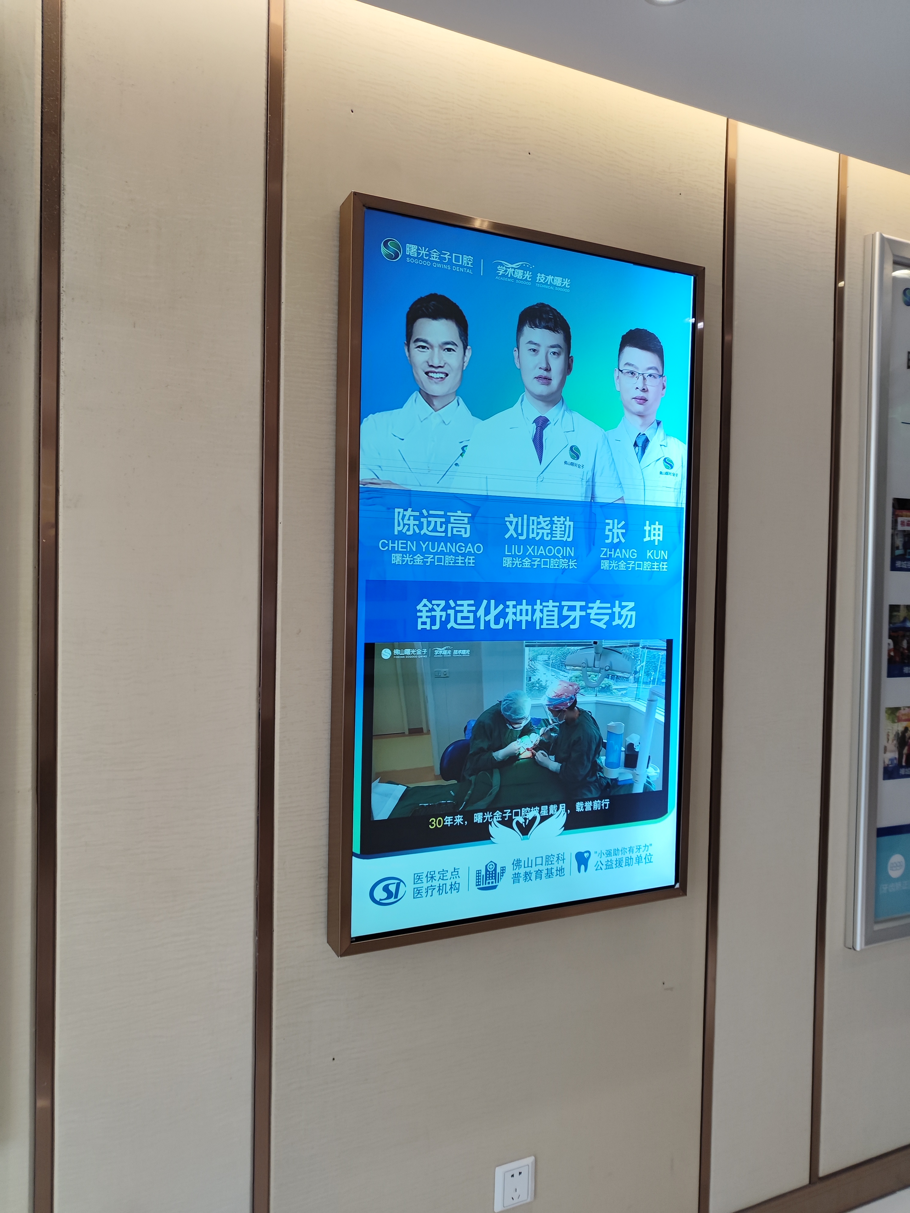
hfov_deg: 56.8
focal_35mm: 24
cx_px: 455
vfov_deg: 71.6
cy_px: 606
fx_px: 841
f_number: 1.65
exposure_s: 1/100
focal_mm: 5.26
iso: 585
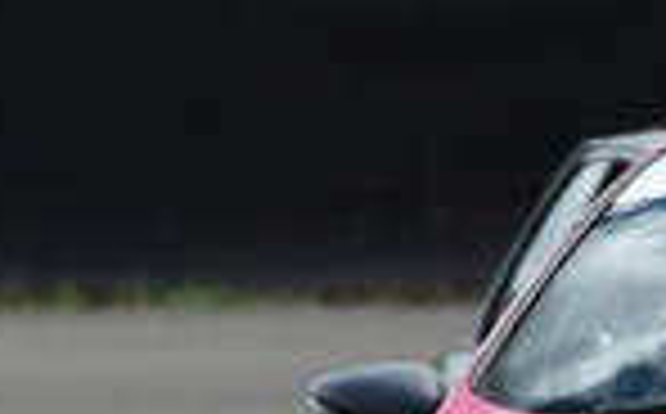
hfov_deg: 0.7
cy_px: 292
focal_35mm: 3143
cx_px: 832
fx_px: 56961
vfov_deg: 0.4
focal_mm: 380
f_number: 10
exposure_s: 1/640
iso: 400
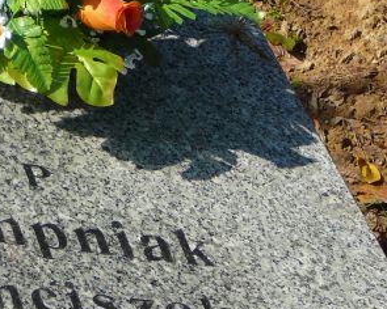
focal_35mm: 163
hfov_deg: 11.7
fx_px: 1867
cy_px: 254
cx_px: 30
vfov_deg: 9.5
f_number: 3.7
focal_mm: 11.5
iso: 80
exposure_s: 1/800
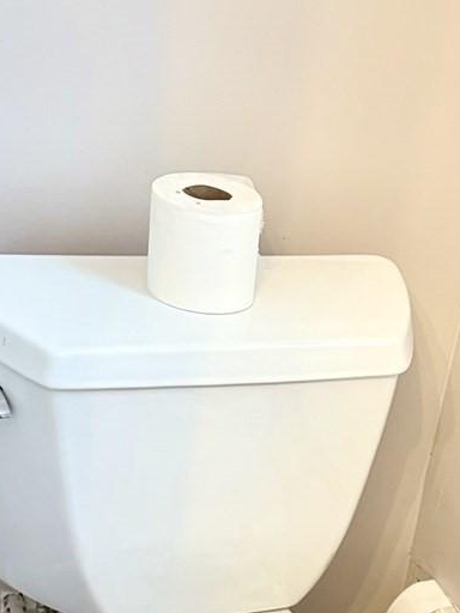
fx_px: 1276
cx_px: 483
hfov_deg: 19.7
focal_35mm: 72
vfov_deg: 26.0
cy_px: 566
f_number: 1.78
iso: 500
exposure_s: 1/60
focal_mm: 6.76
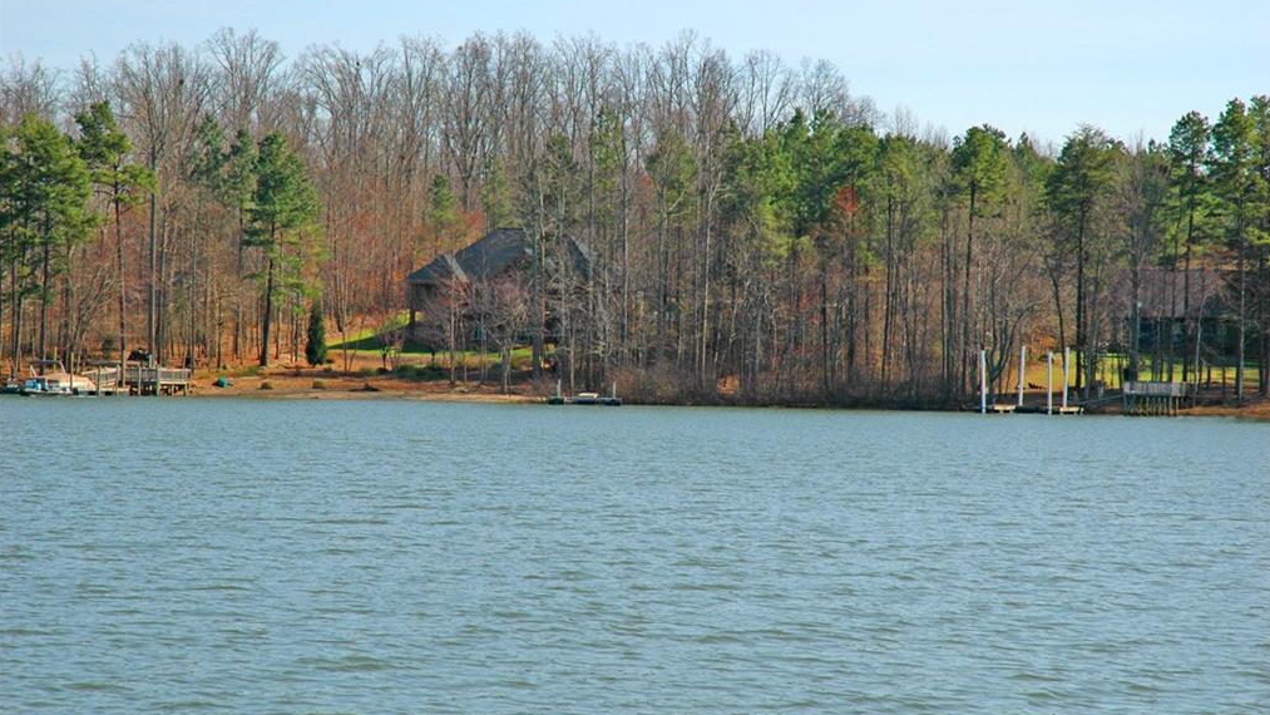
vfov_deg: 10.9
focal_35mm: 111
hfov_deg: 19.3
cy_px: 375
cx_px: 637
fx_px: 3738
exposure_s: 1/320
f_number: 9
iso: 200
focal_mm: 70
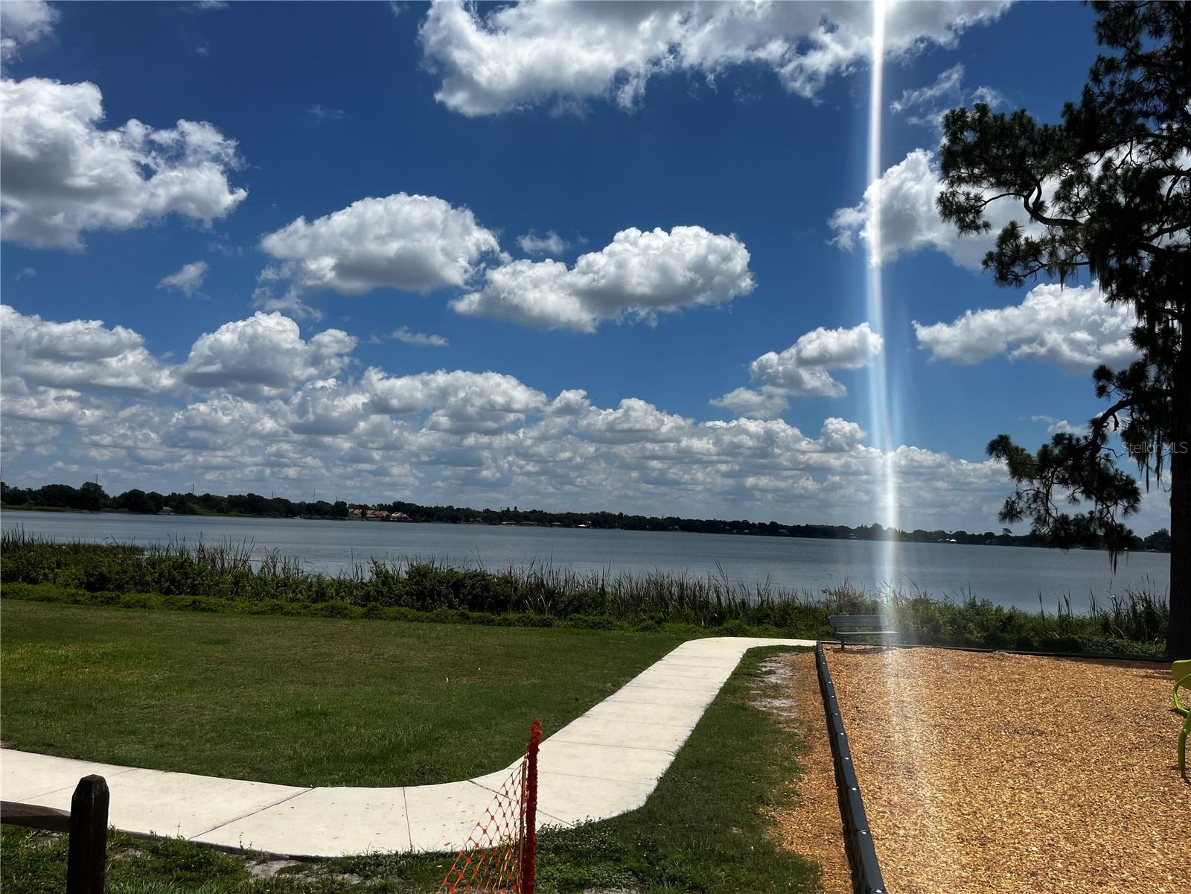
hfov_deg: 67.3
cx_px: 596
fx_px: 895
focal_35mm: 26
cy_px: 447
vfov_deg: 53.1
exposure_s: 1/8403
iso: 50
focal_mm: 5.1
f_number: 1.6
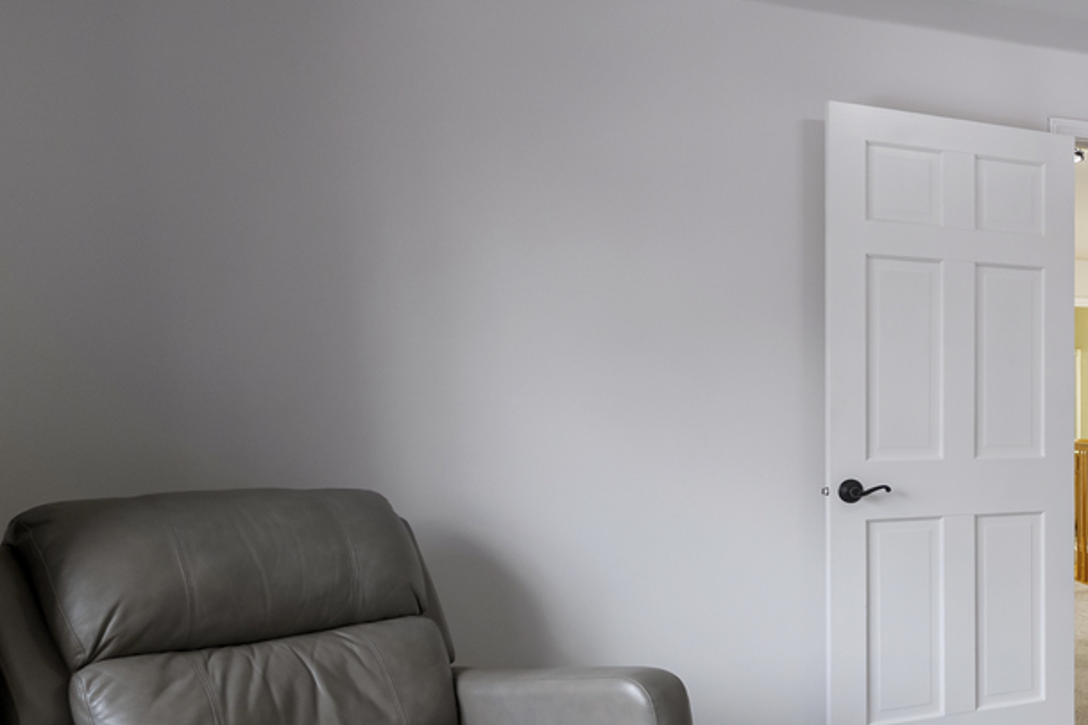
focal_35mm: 40
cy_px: 431
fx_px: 1208
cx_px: 1328
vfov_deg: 33.3
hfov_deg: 36.5
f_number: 4.5
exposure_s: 1/13
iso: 320
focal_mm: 10
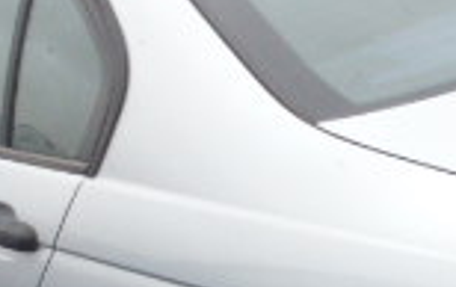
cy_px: 391
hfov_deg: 16.5
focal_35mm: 123
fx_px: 1532
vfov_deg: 10.4
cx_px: 486
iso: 400
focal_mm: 5
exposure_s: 1/250
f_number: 3.9
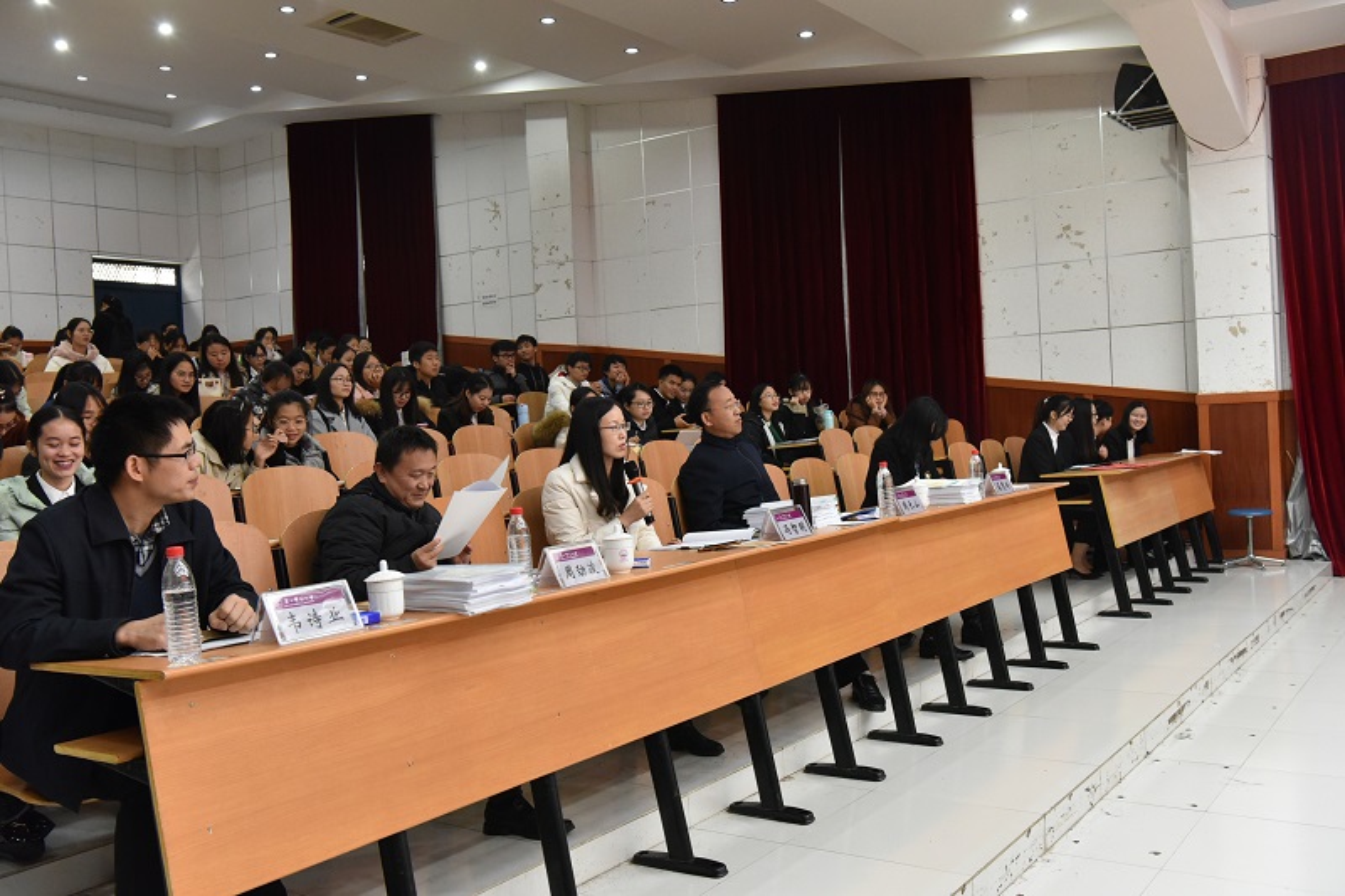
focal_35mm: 34
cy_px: 448
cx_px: 672
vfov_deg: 38.9
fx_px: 1270
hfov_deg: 55.8
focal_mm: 34
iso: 3200
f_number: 6.3
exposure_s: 1/50
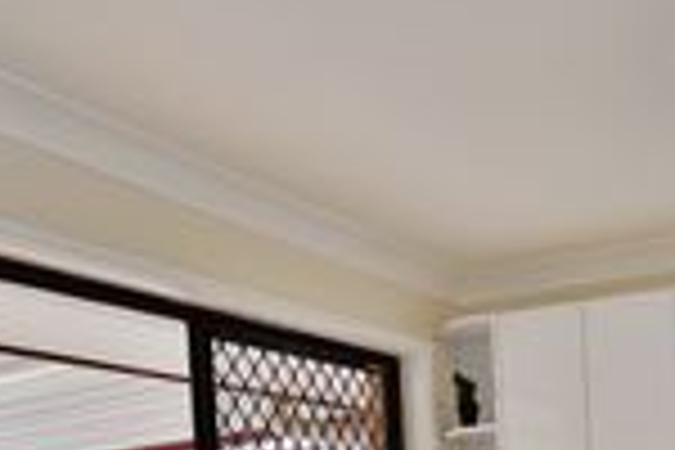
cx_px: 590
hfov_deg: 37.4
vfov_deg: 23.2
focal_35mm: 50
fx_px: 937
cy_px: 619
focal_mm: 16
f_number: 8
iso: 100
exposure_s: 1/8
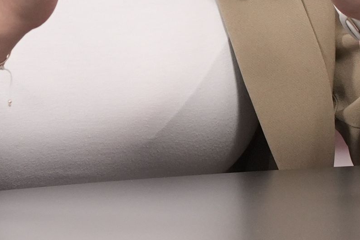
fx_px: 5542
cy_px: -168
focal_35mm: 554
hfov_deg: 3.7
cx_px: 156
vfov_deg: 2.5
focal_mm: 110
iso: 1600
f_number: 8
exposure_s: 1/160
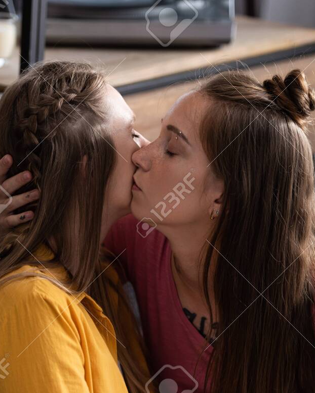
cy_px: 294
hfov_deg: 9.7
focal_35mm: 160
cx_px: 151
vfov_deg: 12.0
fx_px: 1865
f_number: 2.8
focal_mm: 102
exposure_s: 1/200
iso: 320
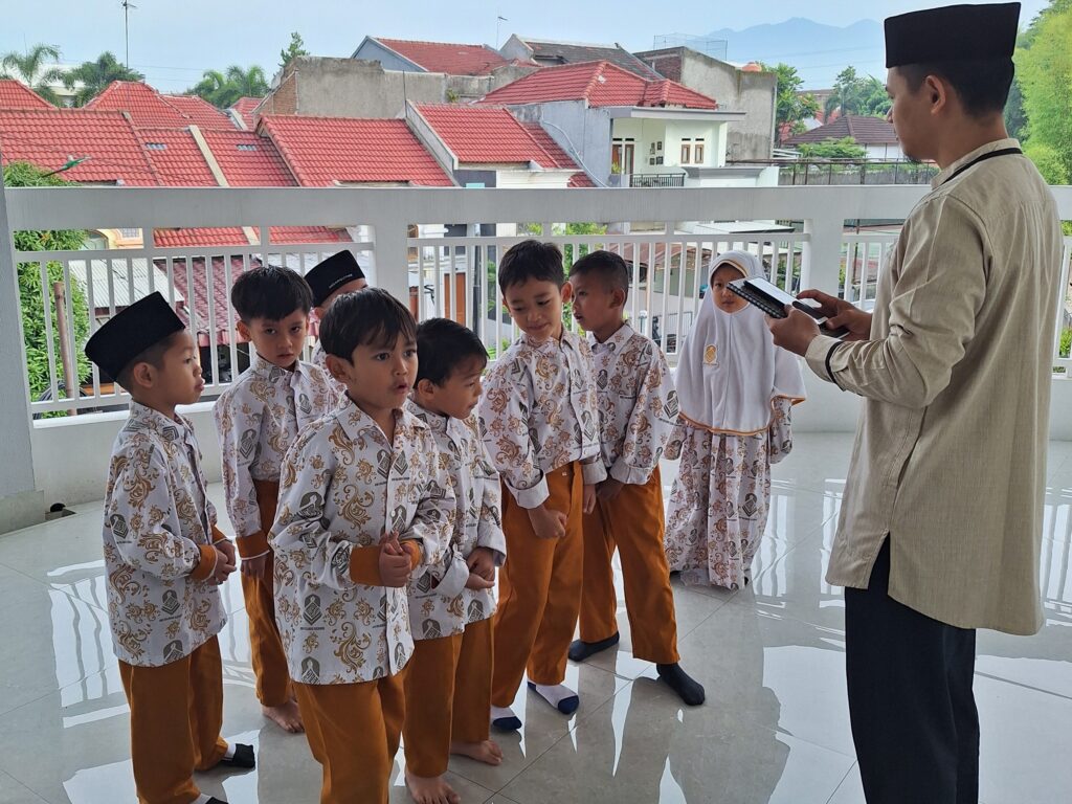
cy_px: 402
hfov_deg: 73.9
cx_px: 536
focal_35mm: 23
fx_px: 712
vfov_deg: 58.9
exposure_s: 1/329
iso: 40
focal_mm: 5.54
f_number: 1.8
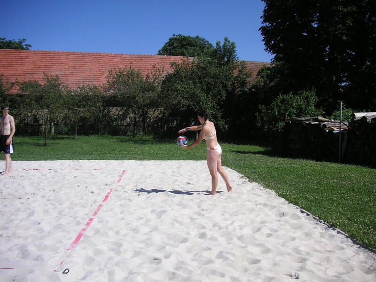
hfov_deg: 50.1
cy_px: 141
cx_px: 188
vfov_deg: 38.7
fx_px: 402
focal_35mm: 37
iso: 50
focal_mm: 6.1
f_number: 6.7
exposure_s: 1/250
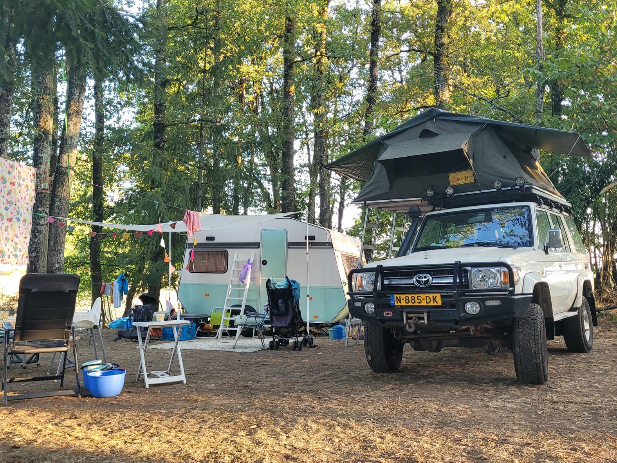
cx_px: 285
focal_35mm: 33
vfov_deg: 42.9
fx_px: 588
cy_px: 206
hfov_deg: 55.3
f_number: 1.8
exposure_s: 1/100
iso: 125
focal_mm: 5.4
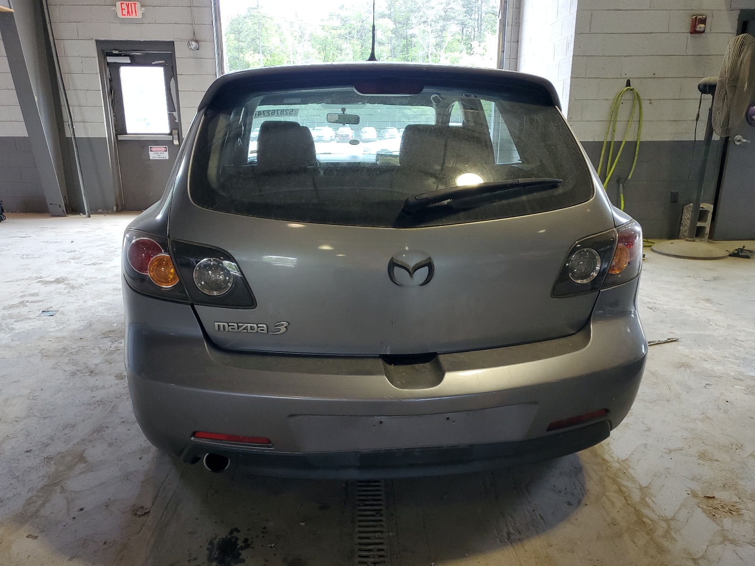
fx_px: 567
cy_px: 283
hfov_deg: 67.3
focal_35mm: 26
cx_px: 378
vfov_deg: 53.1
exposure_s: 1/120
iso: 84
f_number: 1.5
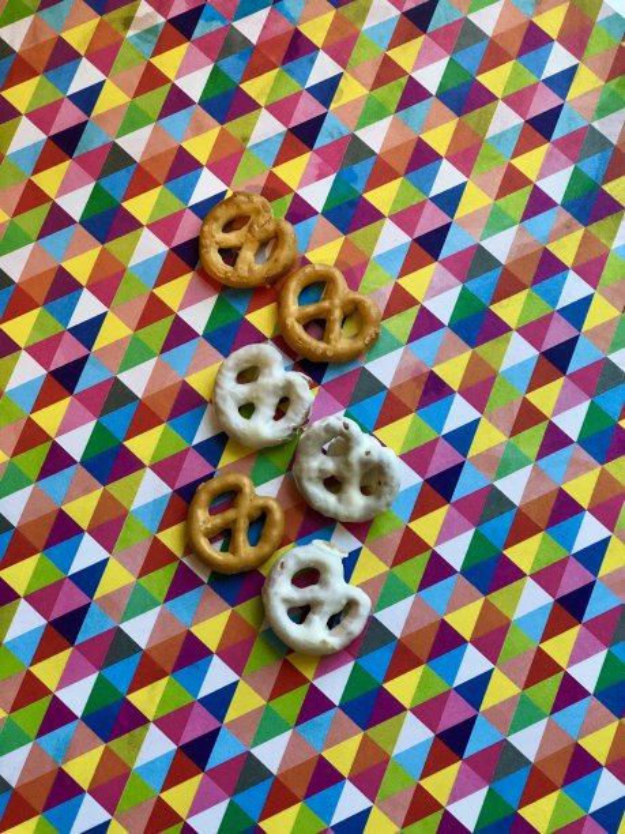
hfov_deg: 25.7
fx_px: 1372
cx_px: 312
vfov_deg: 33.8
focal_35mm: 57
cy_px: 417
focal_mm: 6.6
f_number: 2.8
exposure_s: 1/30
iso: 250
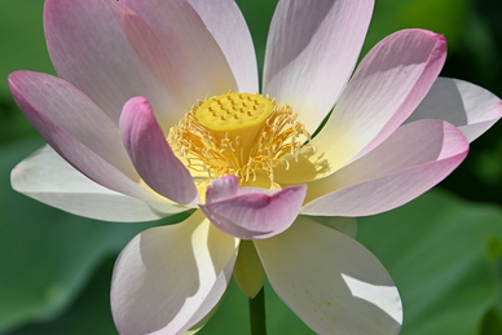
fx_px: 3027
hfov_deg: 9.5
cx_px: 252
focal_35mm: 217
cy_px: 156
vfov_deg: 6.3
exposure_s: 1/2500
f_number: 5.6
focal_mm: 122
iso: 200
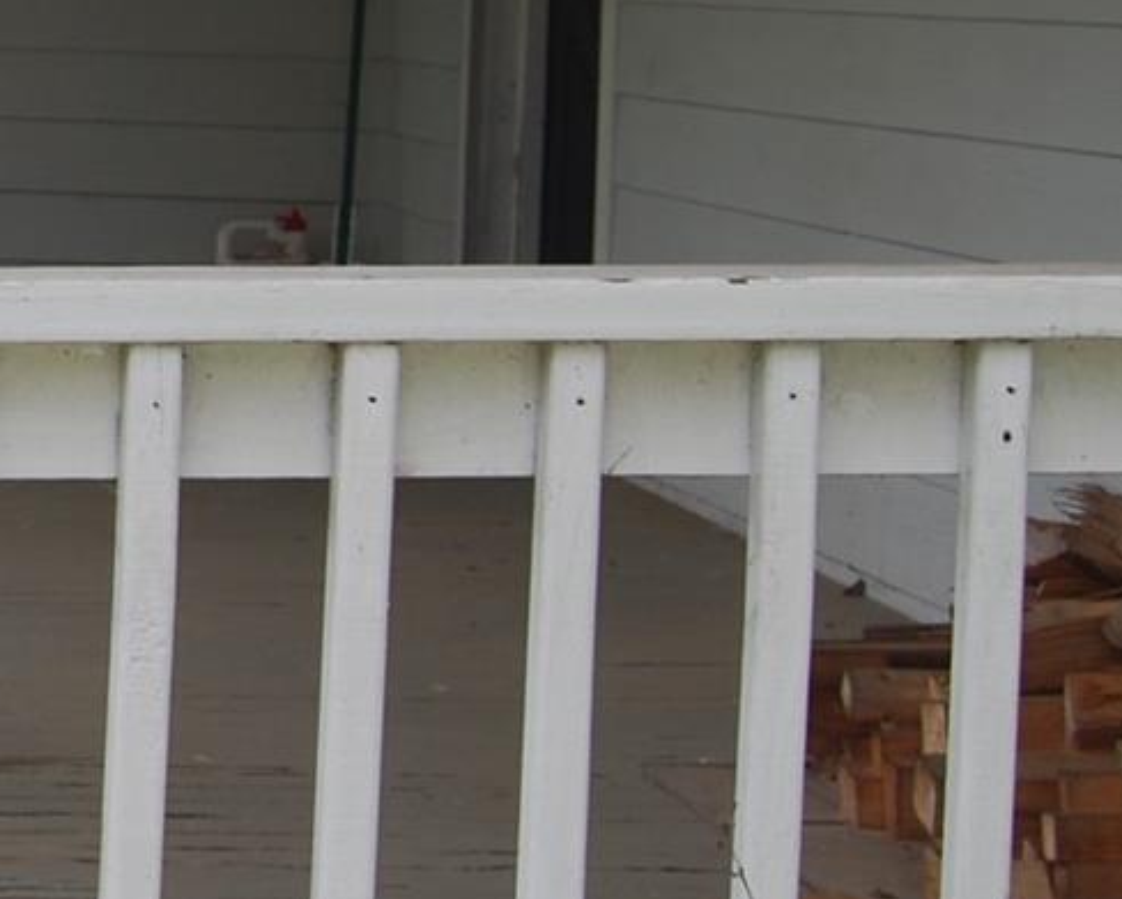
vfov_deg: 11.7
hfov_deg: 13.4
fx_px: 4319
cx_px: -848
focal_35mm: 130
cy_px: -140
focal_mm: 22
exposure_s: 1/200
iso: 100
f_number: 7.1
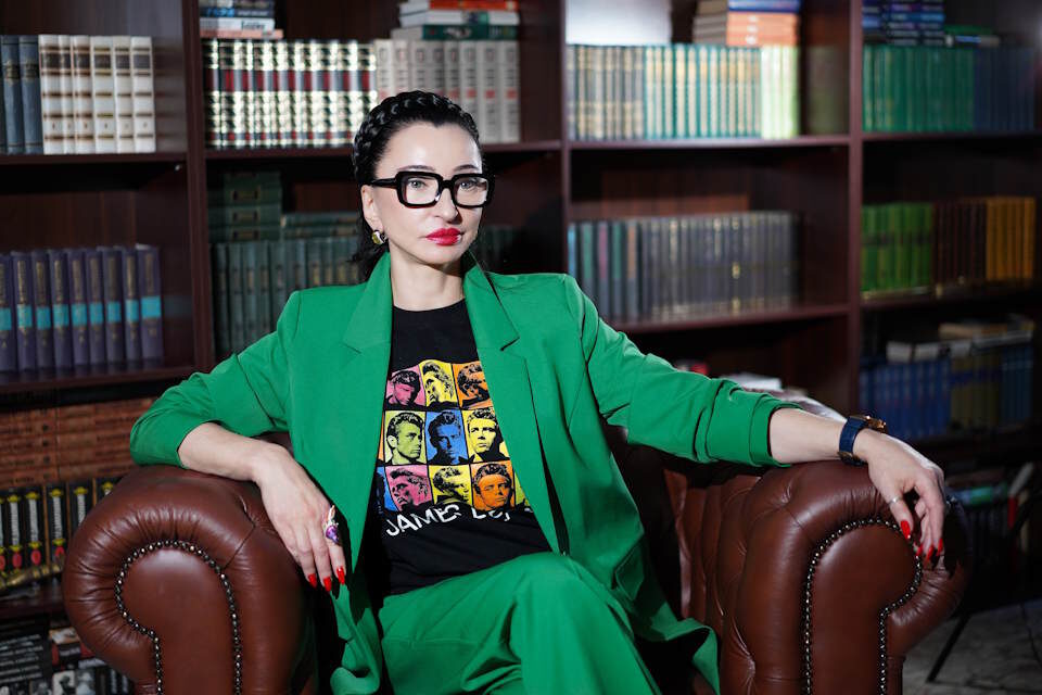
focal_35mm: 55
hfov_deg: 36.2
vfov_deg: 24.6
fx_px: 1592
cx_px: 521
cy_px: 348
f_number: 1.8
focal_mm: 55
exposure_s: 1/200
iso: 400
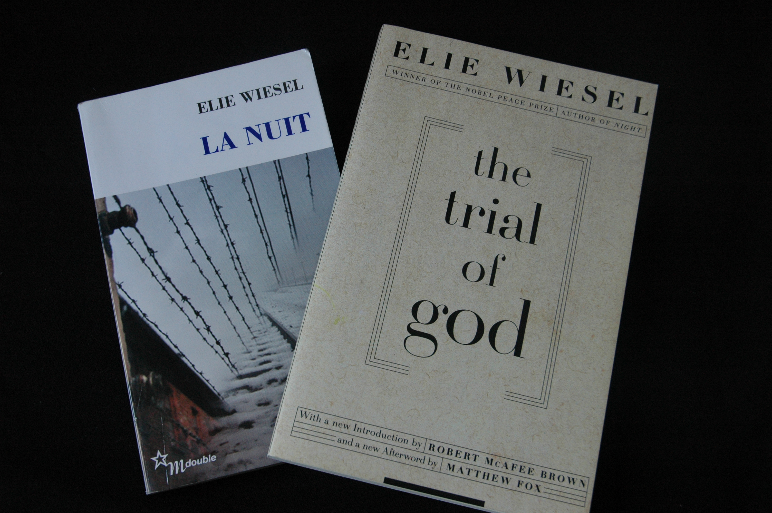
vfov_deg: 30.8
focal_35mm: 44
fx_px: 932
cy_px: 256
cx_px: 386
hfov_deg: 45.0
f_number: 5.6
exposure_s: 1/125
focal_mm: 29
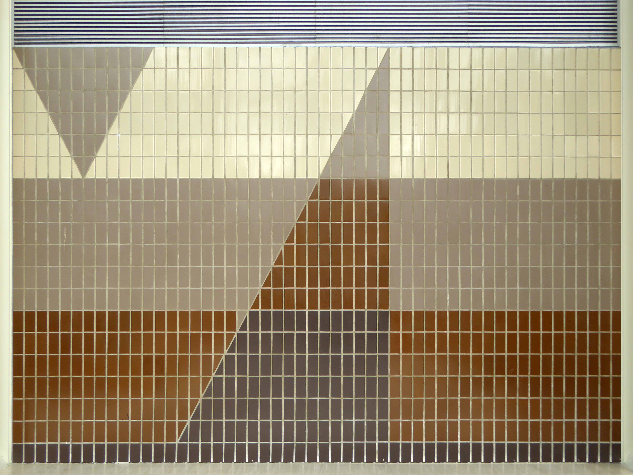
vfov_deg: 34.3
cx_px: 316
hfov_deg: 44.8
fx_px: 768
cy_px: 238
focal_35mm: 42
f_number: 3.8
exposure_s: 1/100
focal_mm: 7.2
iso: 100
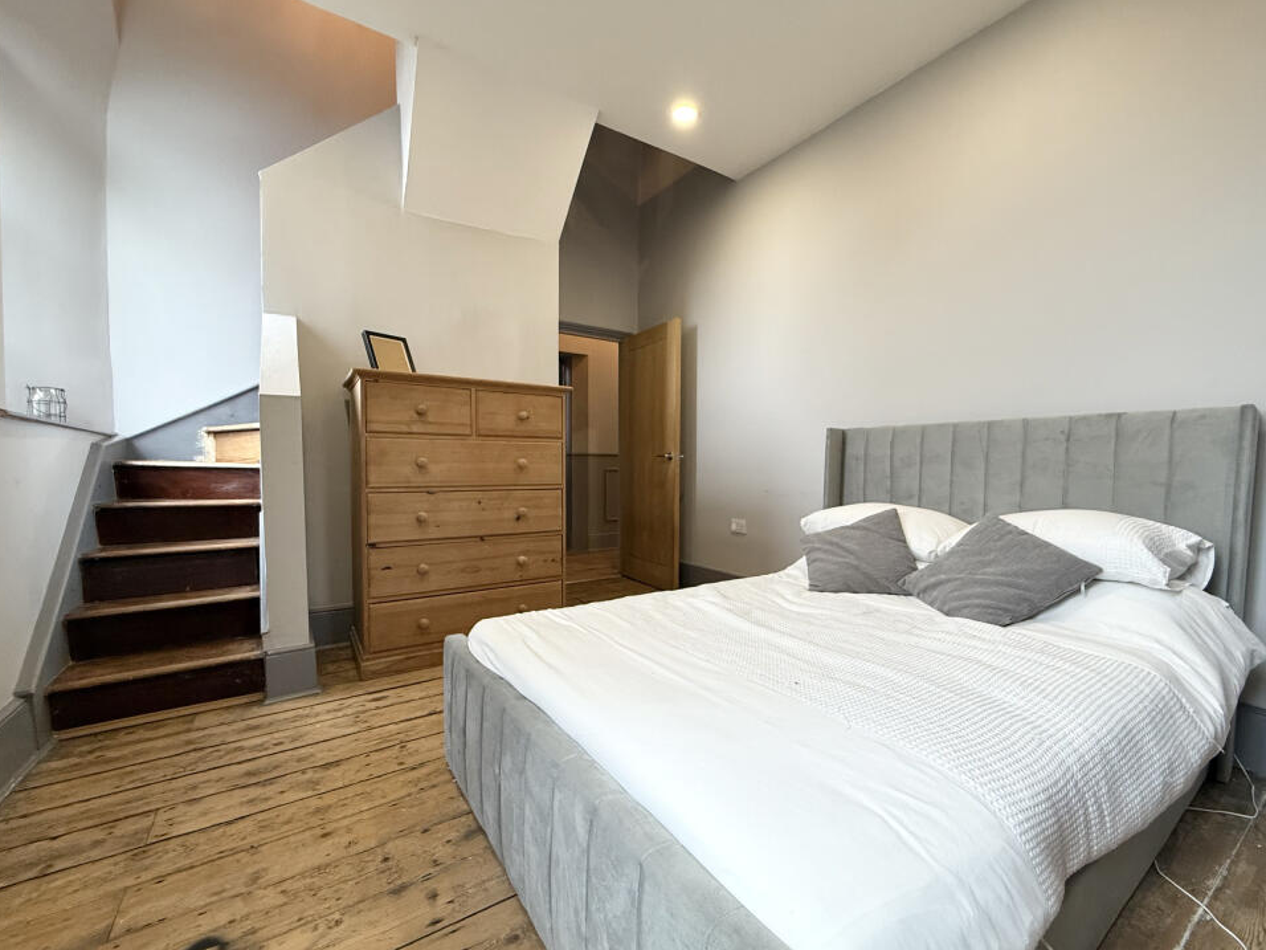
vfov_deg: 81.7
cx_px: 673
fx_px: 549
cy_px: 494
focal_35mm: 15
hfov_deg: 98.0
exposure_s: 1/100
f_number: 2.2
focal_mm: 2.22
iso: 200
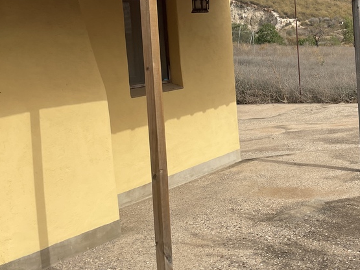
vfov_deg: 24.1
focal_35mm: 60
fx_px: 624
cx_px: 361
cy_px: 64
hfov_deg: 30.0
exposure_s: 1/3509
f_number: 1.6
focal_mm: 4.2
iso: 32
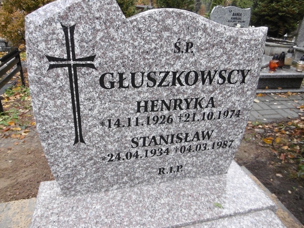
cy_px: 110
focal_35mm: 25
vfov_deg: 54.9
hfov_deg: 69.4
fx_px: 220
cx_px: 147
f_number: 3.1
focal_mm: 4.3
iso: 320
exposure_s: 1/100
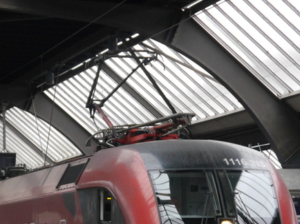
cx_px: 75
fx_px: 1239
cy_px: 248
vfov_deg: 10.2
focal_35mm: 143
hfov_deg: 13.8
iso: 1000
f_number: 5
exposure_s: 1/60
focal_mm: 31
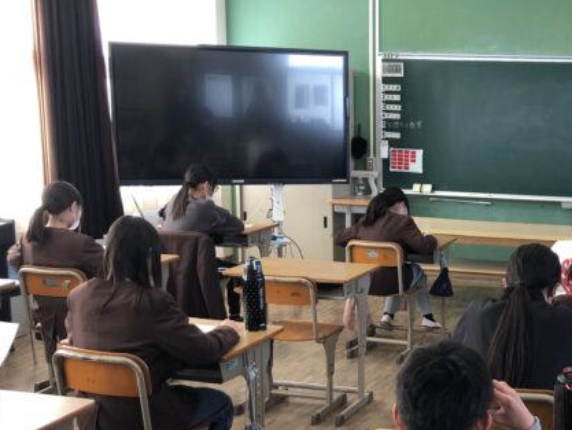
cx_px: 510
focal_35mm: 55
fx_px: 909
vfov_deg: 26.4
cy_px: 285
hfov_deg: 33.2
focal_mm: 3.99
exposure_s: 1/40
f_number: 1.8
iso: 25
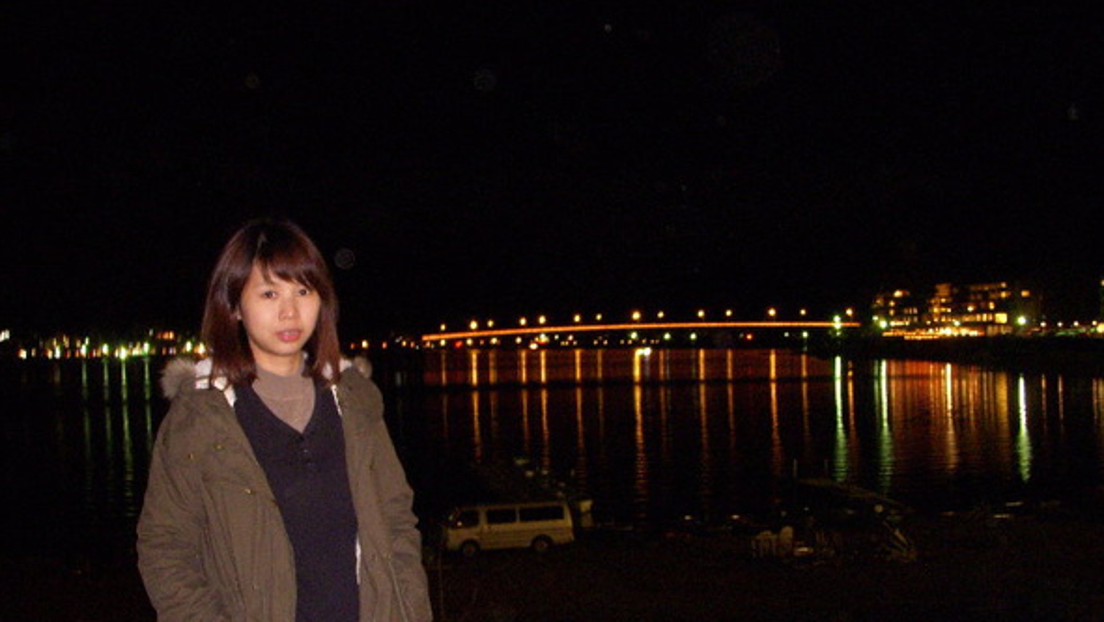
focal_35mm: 42
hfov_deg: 48.3
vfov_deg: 28.3
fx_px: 1230
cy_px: 387
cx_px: 549
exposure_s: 1/2
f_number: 3.3
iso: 400
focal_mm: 6.3
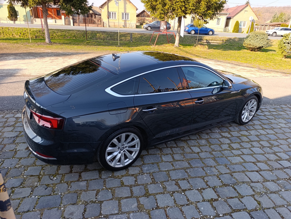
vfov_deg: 59.0
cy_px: 110
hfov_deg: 73.8
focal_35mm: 23
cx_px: 146
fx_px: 194
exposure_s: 1/141
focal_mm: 6.14
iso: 50
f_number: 1.6
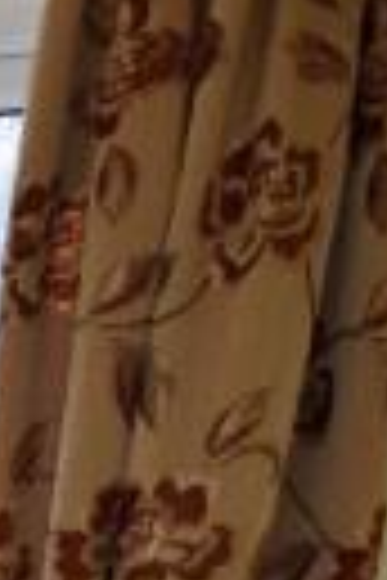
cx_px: -1215
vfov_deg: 13.7
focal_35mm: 119
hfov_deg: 7.5
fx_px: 1919
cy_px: 1275
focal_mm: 10
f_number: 5
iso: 800
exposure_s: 1/100
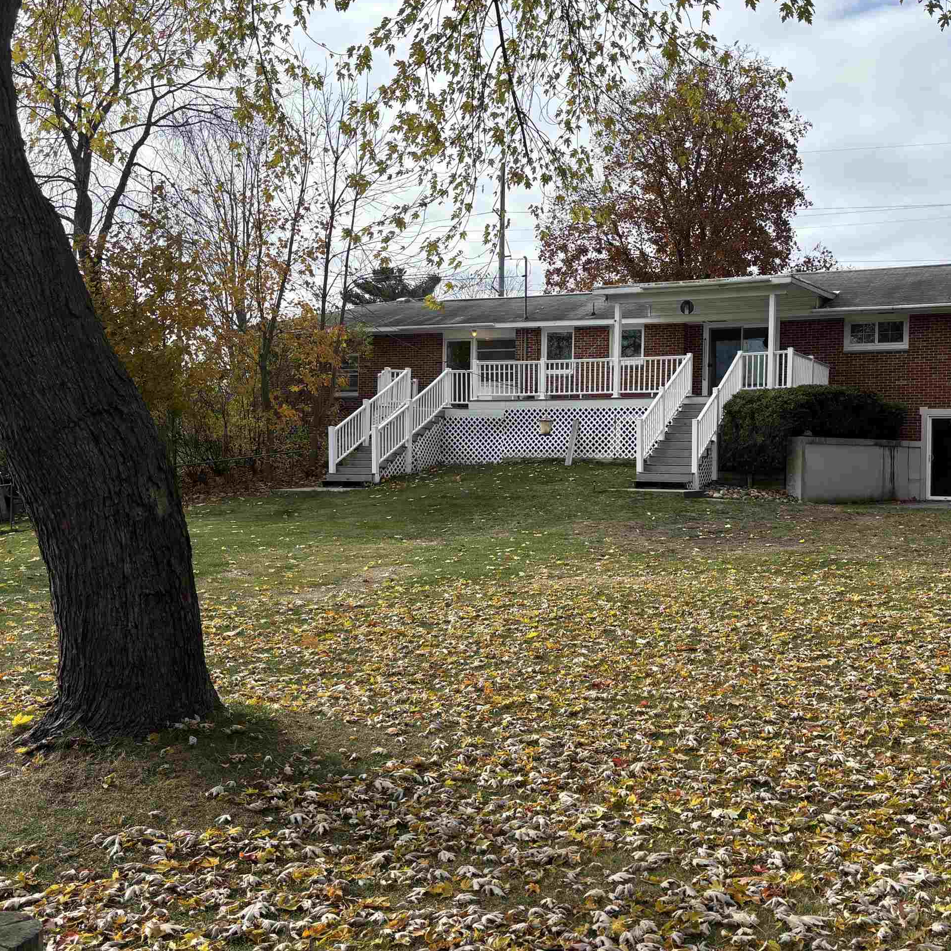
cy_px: 474
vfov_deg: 44.9
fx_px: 1150
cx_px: 636
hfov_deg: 44.3
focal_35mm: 37
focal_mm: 5.96
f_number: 1.6
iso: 50
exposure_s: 1/2024
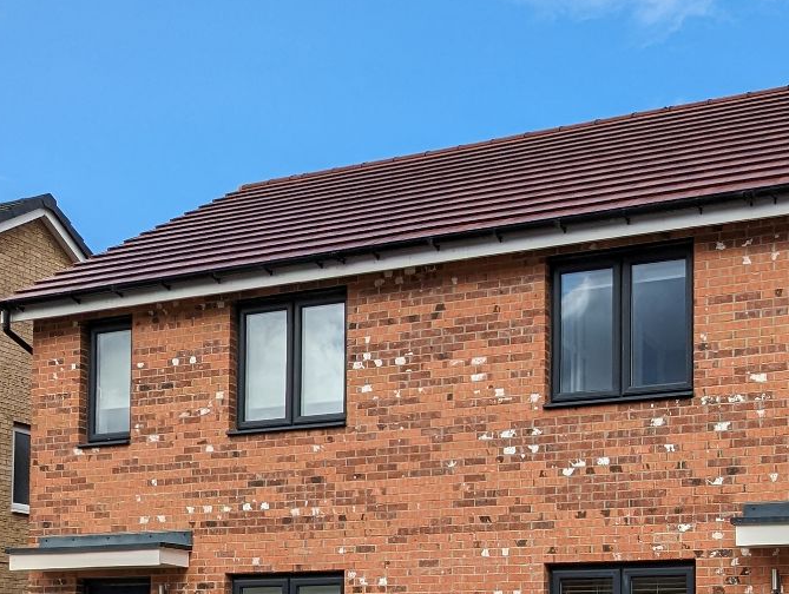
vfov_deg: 27.7
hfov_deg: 37.9
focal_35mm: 49
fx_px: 1119
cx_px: 591
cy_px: 618
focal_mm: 2.35
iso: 50
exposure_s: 1/1420
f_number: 2.2
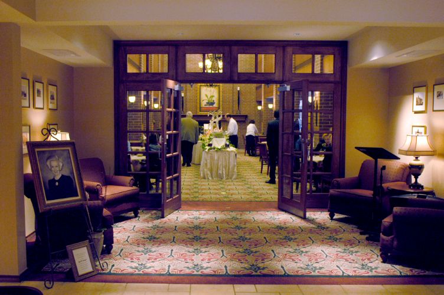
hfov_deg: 53.2
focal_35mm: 36
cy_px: 148
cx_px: 222
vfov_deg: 36.8
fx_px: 444
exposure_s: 1/60
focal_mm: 24
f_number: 2.8
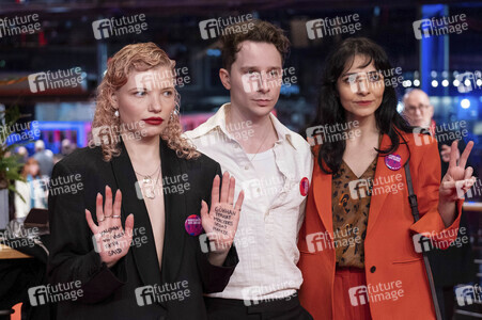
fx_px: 1044
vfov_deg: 17.5
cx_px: 241
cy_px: 160
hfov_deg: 26.0
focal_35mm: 78
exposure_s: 1/280
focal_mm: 52
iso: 2500
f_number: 2.8
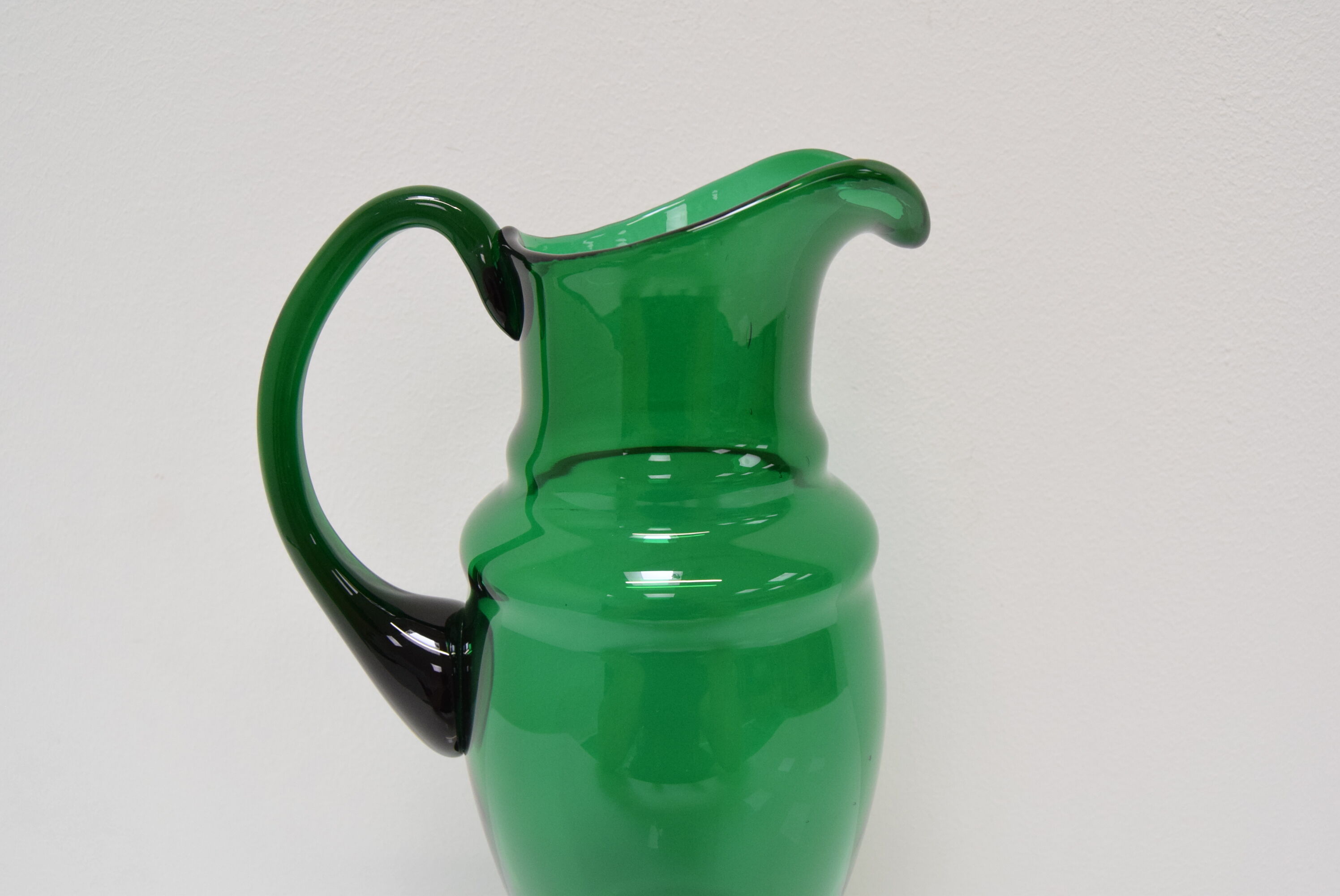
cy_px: 448
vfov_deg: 40.0
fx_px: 1229
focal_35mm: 33
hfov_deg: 57.2
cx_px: 670
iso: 1600
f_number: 6.3
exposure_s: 1/160
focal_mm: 22
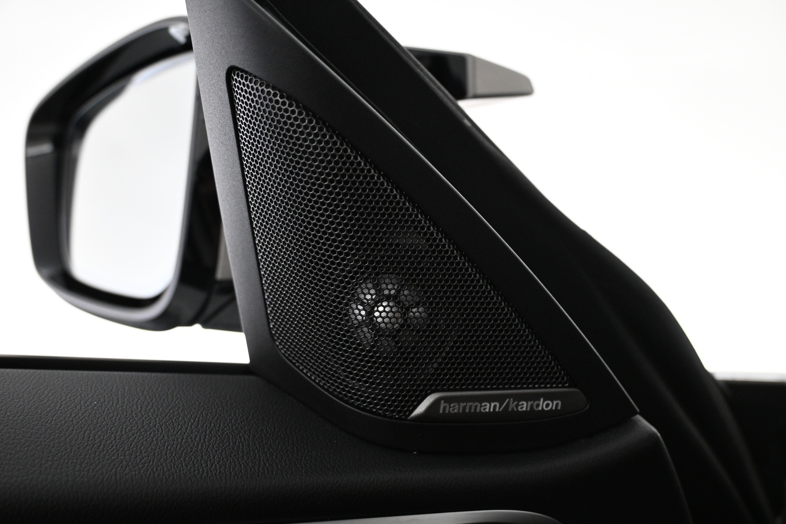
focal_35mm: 40
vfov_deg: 33.6
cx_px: 393
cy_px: 262
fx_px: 868
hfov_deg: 48.7
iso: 1600
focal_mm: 26.5
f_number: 4.5
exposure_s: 1/60
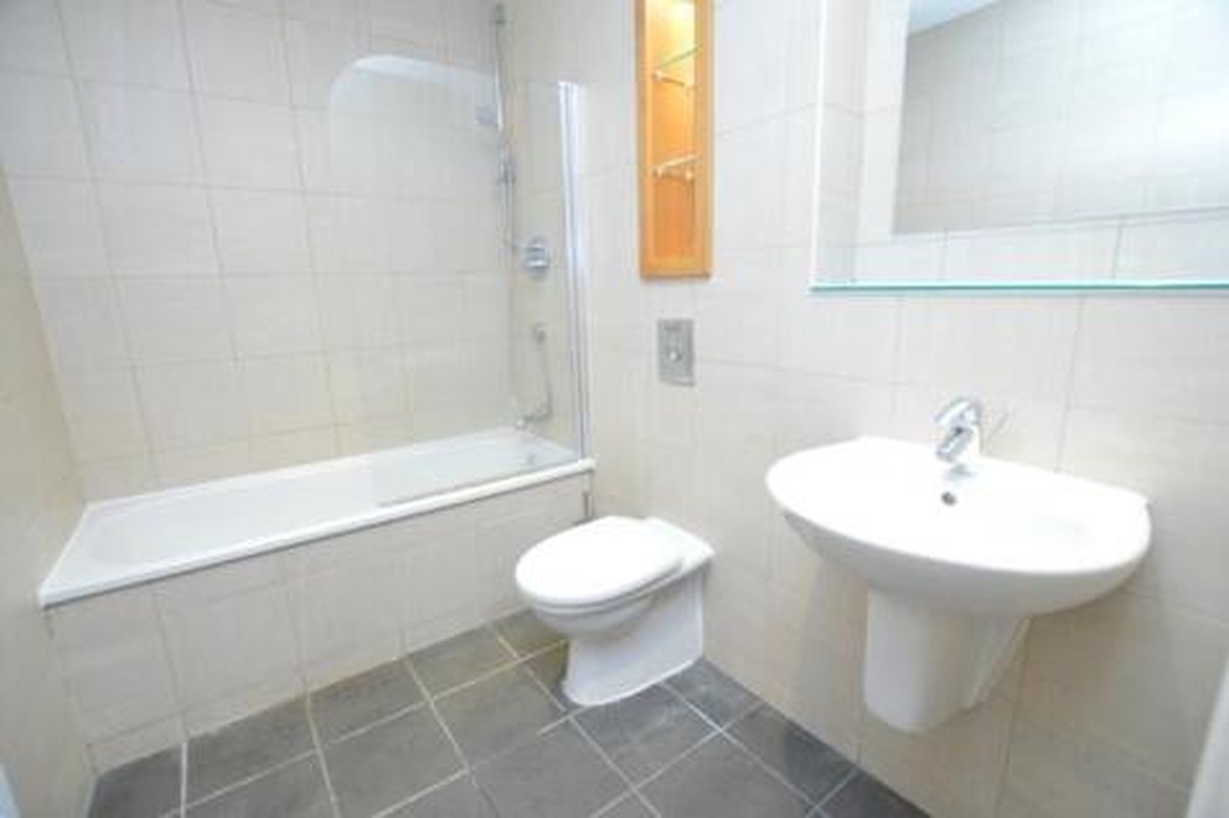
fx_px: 512
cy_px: 409
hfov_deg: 100.4
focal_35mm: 15
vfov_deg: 77.3
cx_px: 614
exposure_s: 1/60
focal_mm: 10
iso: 640
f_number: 3.5
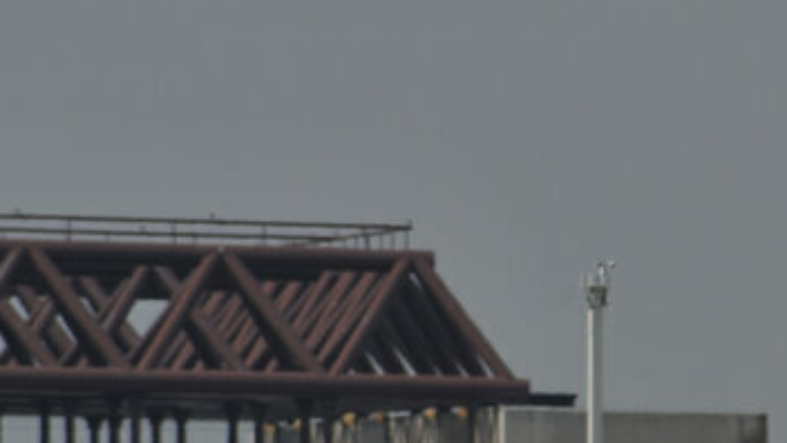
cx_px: 1198
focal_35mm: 805
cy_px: 631
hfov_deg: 2.7
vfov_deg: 1.5
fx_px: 16799
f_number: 10
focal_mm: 250
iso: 200
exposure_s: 1/1000
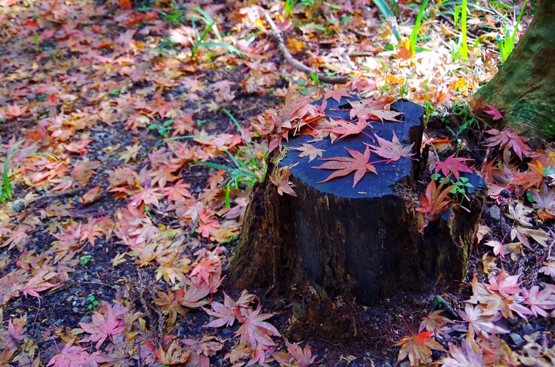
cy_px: 184
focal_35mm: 31
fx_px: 477
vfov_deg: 42.1
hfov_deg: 60.4
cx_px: 278
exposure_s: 1/100
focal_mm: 21
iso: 2000
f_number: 4
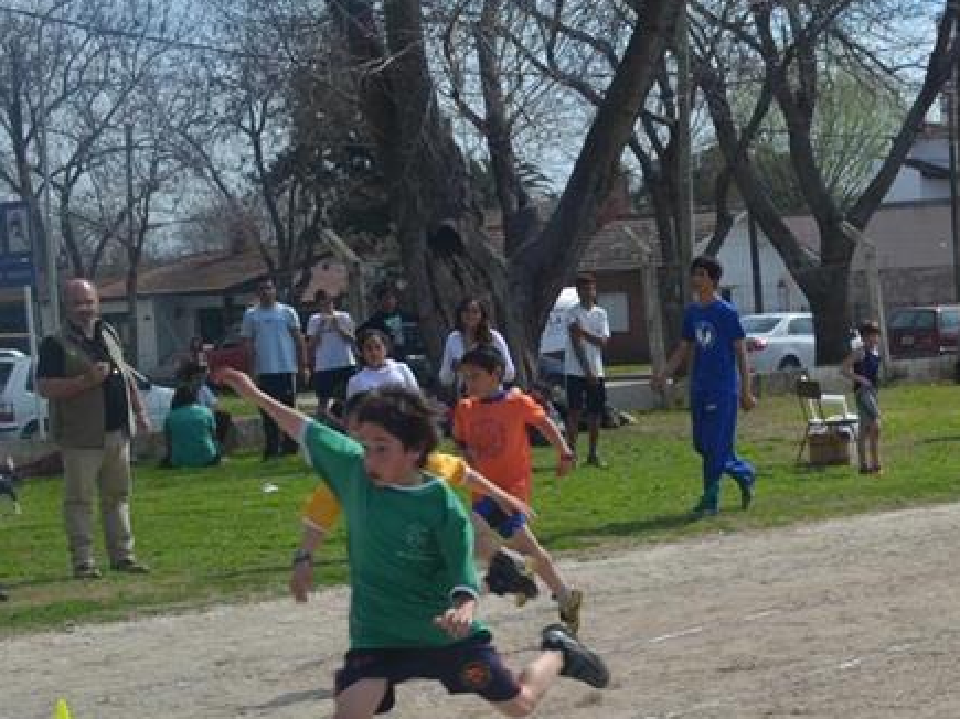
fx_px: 2329
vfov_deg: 17.3
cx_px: 1020
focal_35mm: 84
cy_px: 655
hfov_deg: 22.2
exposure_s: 1/250
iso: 100
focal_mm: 22
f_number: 8
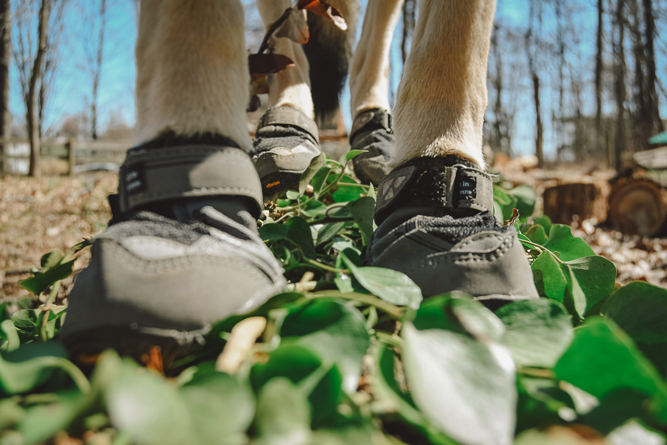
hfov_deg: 46.4
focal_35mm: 42
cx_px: 334
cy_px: 222
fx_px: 778
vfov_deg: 31.9
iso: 100
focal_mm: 28
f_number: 6.3
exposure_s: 1/250
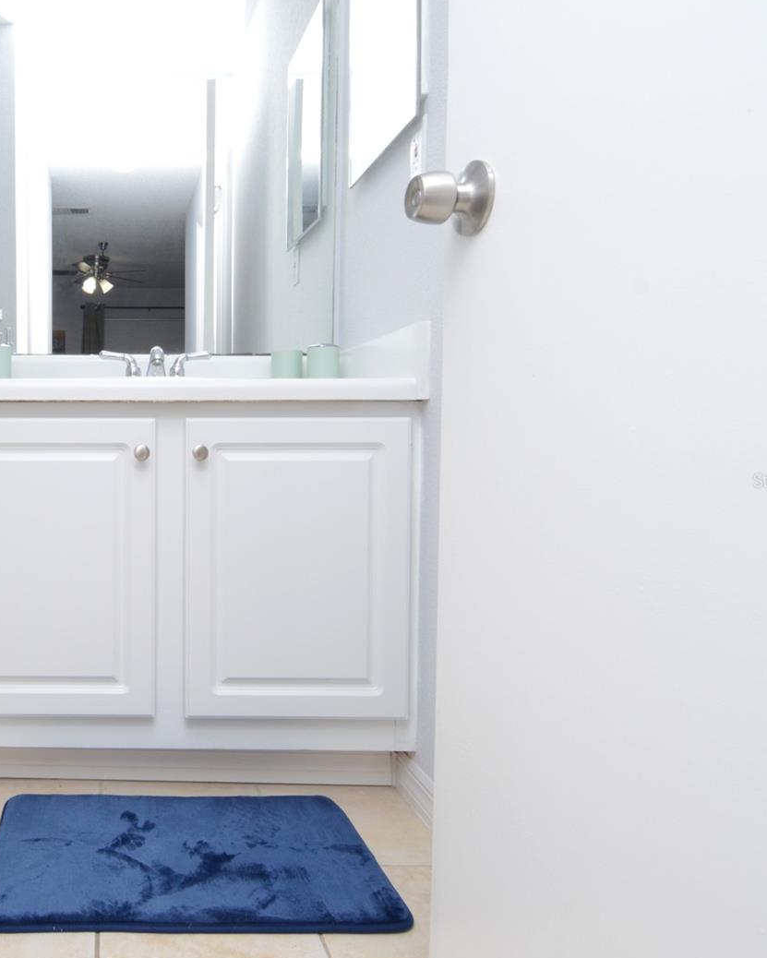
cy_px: 480
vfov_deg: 66.0
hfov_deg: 49.7
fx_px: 737
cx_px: 97
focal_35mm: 26
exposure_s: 1/80
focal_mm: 12
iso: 400
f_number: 10
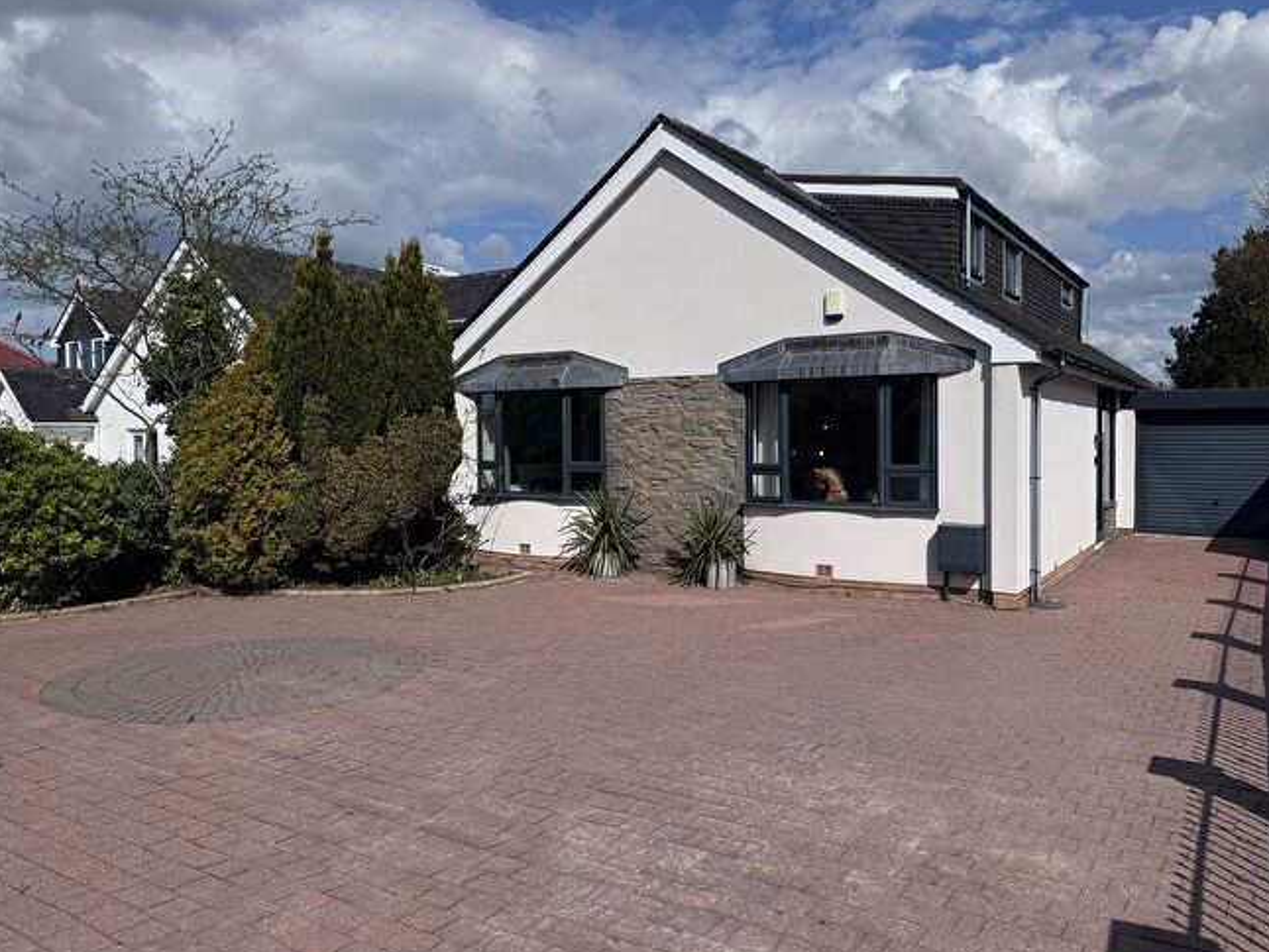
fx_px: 953
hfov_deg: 67.3
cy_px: 458
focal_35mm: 26
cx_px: 648
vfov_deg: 53.1
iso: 80
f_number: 1.78
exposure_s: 1/10417
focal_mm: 6.76
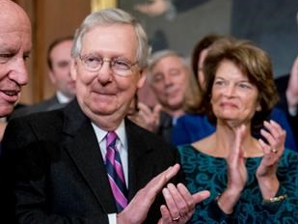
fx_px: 921
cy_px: 181
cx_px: 159
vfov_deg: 13.8
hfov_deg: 18.4
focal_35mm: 107
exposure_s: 1/400
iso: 3200
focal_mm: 53
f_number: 2.8
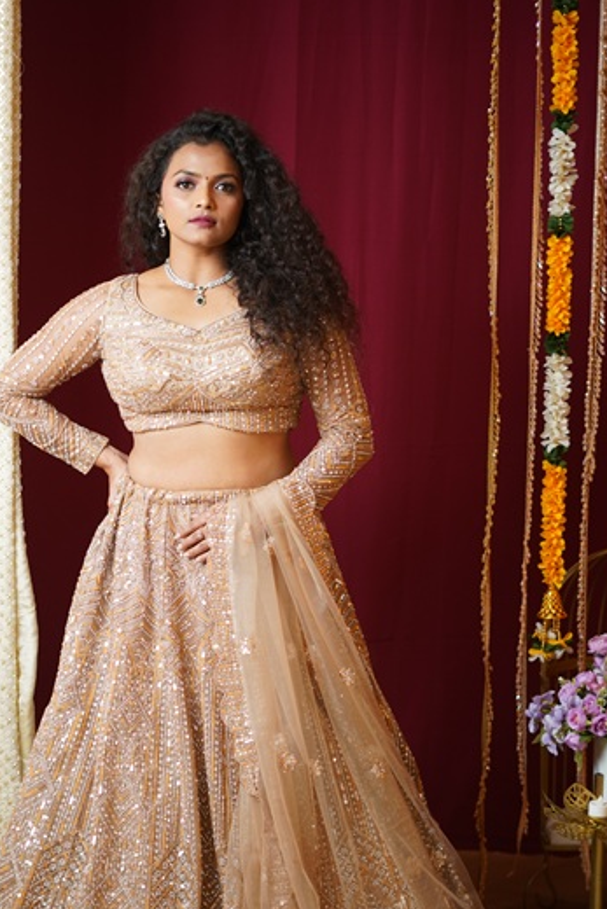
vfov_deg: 28.0
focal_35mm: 72
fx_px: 1820
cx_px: 180
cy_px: 532
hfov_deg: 18.9
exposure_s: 1/200
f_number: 1.8
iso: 400
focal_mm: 50
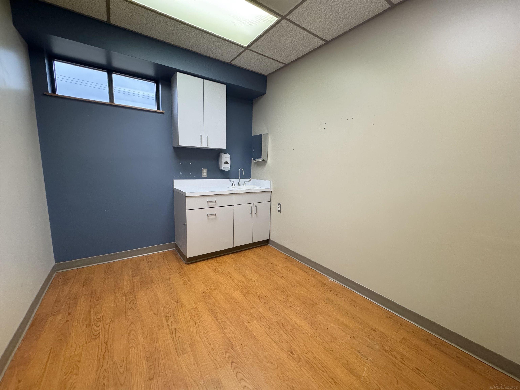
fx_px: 210
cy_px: 195
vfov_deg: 85.7
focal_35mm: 14
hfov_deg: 102.1
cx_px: 260
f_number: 2.2
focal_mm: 2.22
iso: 320
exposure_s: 1/120
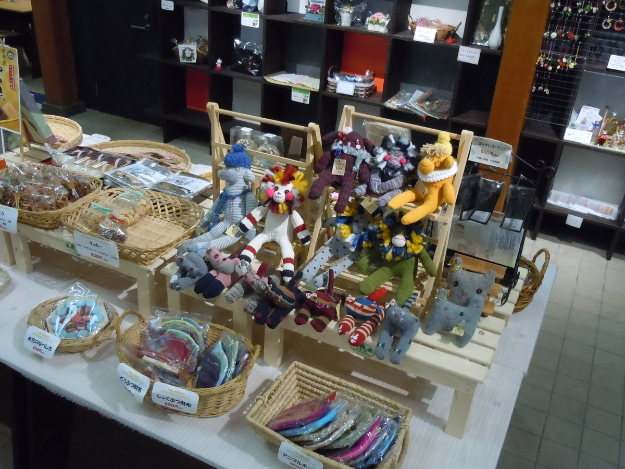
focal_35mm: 33
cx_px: 312
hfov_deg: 55.4
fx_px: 596
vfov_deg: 42.9
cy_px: 234
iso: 800
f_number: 4
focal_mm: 5.9
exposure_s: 1/60
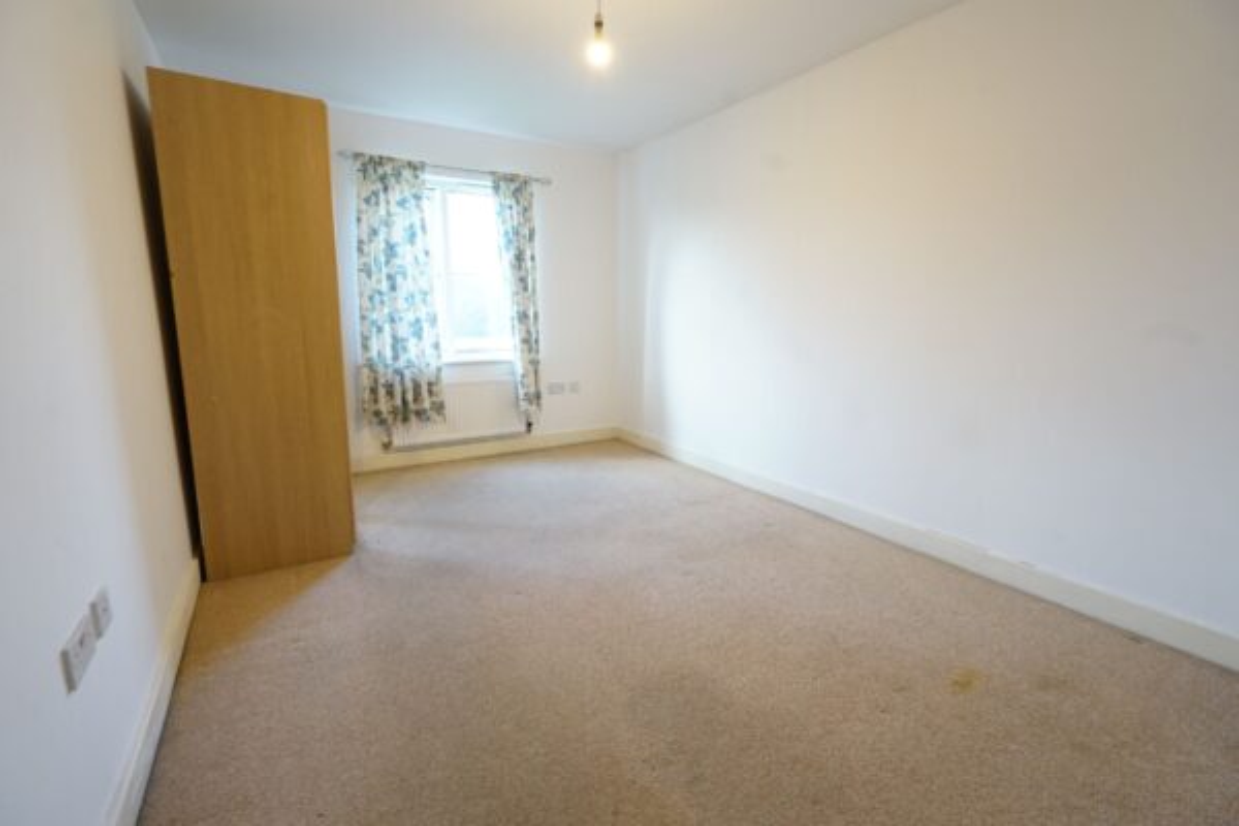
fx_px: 551
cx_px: 620
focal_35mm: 16
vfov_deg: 73.7
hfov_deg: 96.7
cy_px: 413
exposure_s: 1/25
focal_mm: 16
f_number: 5.6
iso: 500
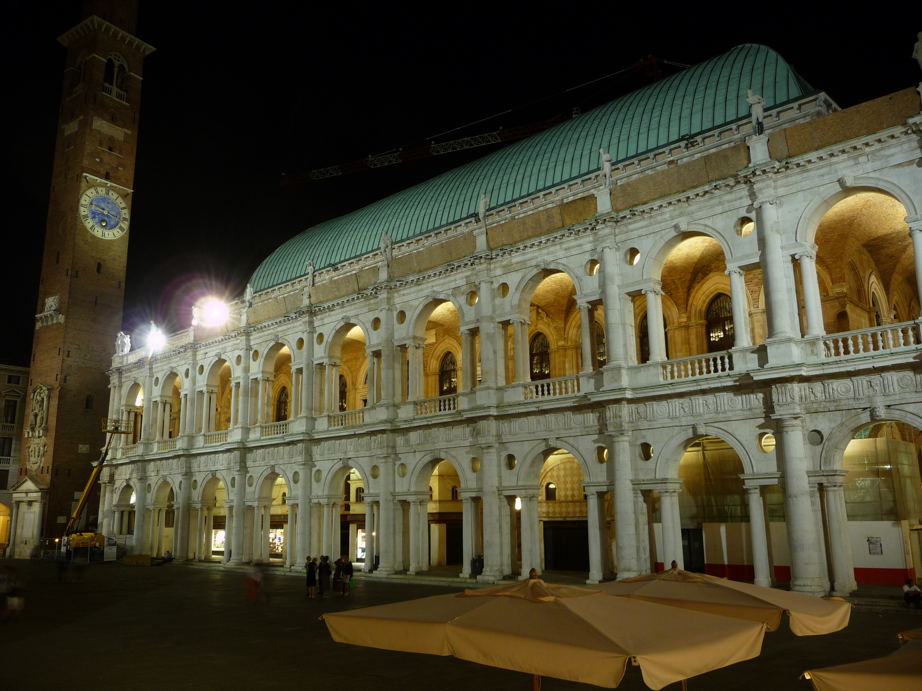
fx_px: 746
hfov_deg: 63.4
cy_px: 346
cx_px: 461
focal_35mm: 28
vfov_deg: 49.7
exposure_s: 1.6
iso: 100
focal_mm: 4.7
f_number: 3.3
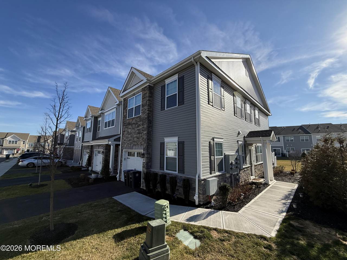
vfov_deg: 85.7
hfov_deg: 102.1
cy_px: 130
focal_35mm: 14
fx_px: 140
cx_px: 174
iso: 80
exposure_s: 1/2237
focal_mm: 2.22
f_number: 2.2
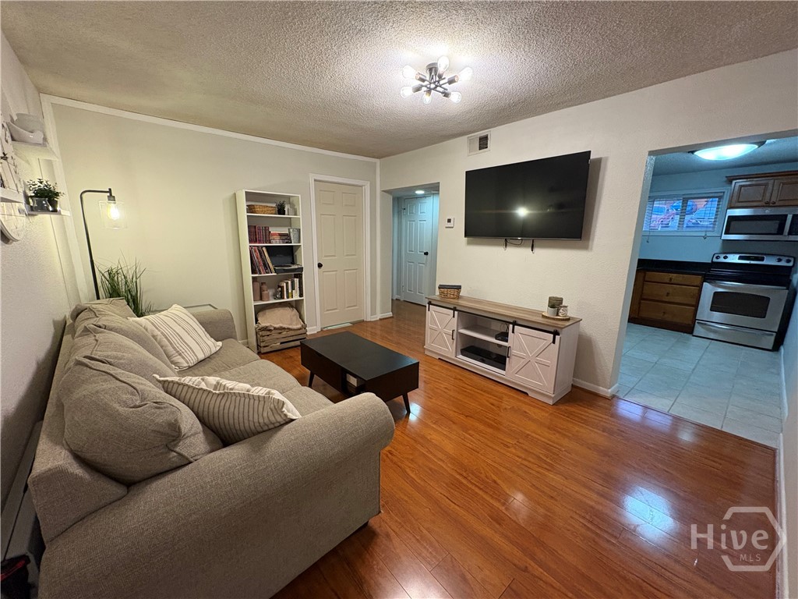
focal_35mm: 14
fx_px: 323
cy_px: 300
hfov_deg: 102.1
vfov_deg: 85.7
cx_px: 399
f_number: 2.2
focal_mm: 2.22
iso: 500
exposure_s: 1/60
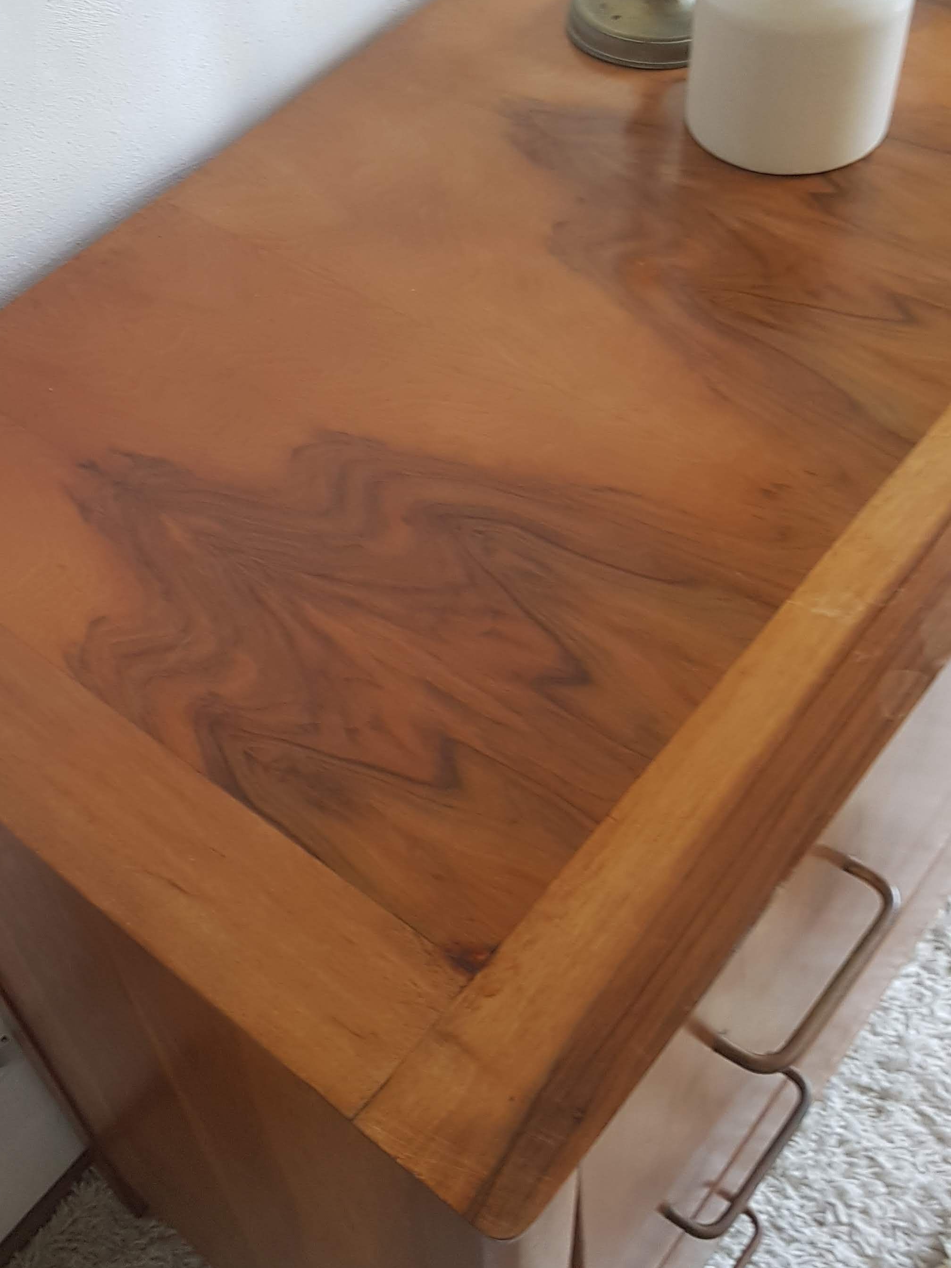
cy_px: 563
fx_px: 1429
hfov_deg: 36.4
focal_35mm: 39
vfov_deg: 47.8
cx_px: 306
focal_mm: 4.2
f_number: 1.7
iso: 125
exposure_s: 1/60
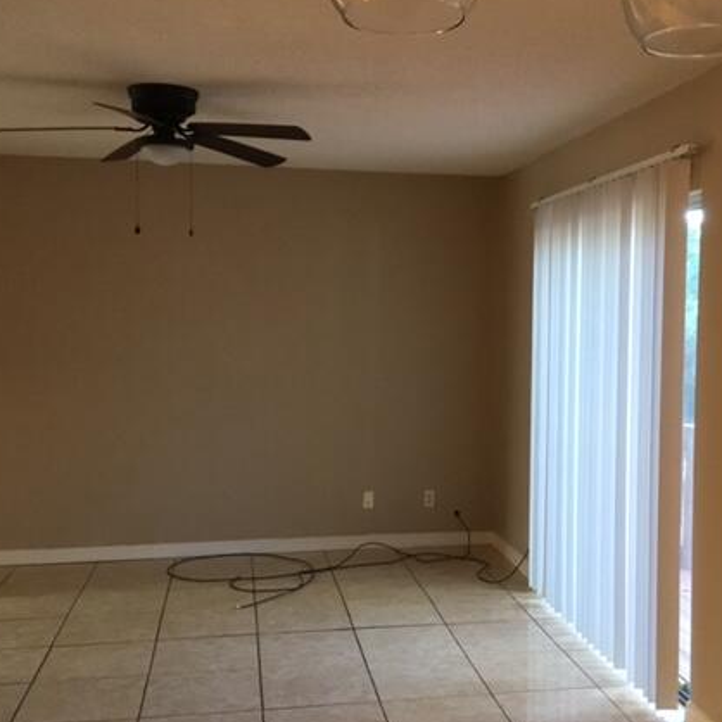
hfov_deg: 39.8
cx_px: 444
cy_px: 347
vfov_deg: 40.0
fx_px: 991
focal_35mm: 42
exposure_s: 1/30
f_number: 2.4
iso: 160
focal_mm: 3.3
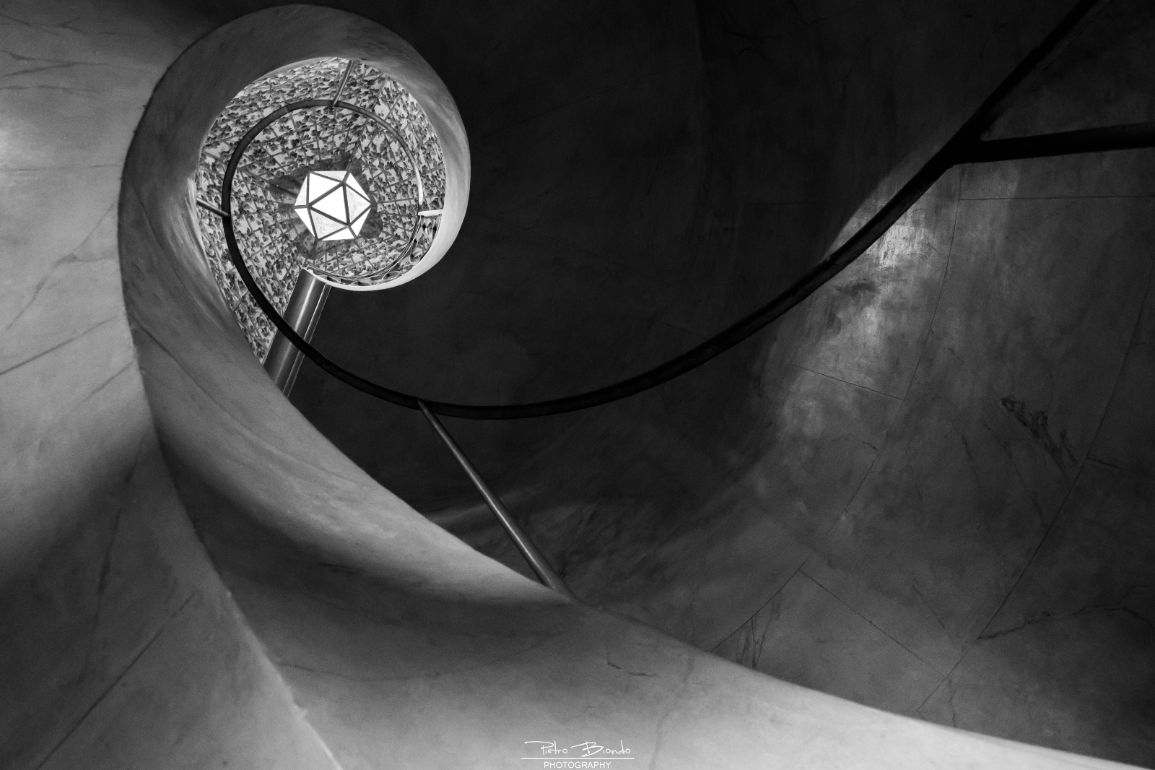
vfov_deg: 55.1
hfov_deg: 76.1
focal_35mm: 23
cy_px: 385
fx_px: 738
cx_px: 578
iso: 6400
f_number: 8
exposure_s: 1/15
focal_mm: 15
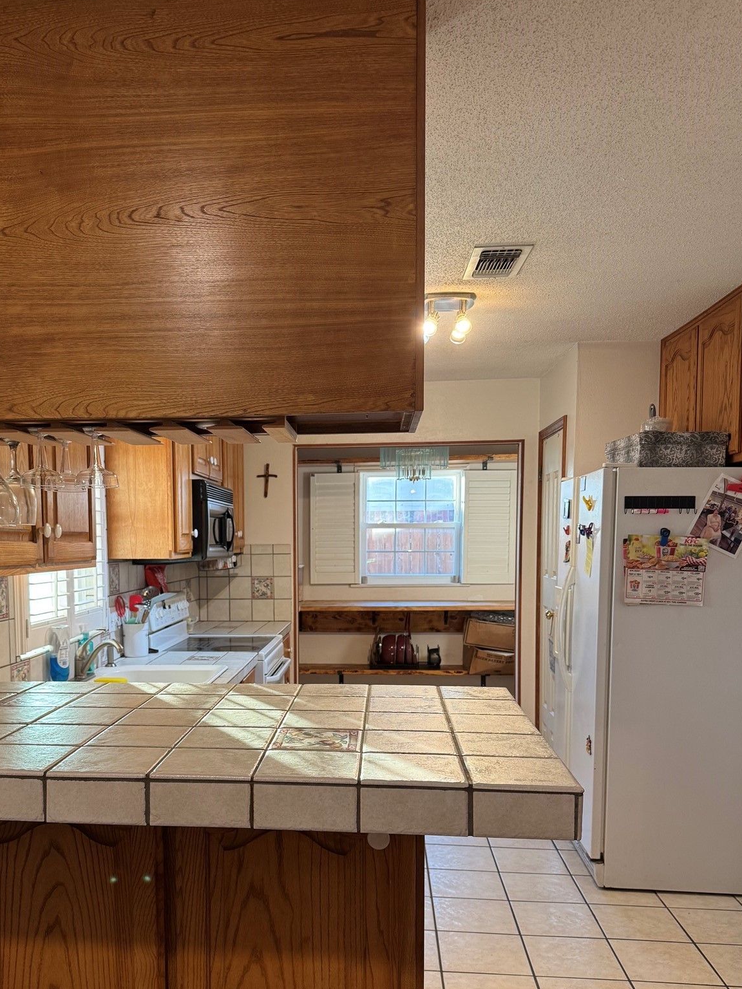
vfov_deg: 59.4
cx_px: 285
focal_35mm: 30
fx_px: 857
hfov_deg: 46.4
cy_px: 599
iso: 160
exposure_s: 1/60
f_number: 1.78
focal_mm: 6.76
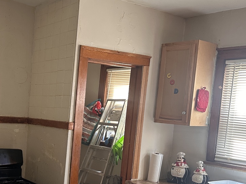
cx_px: 27
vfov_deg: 29.8
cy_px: 137
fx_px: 341
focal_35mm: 48
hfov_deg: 37.2
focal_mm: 6.86
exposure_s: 1/60
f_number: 1.78
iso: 320
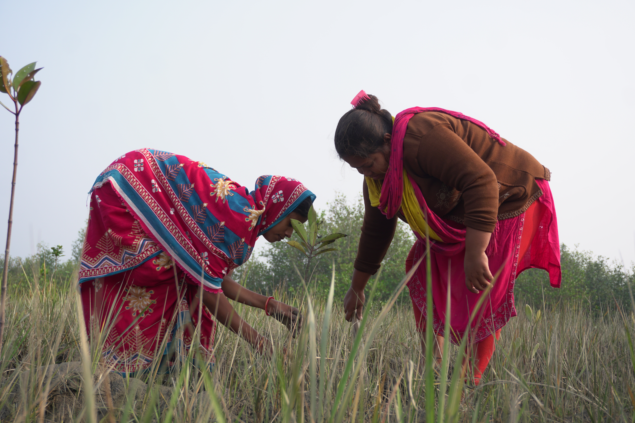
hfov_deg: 47.9
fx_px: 714
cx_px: 318
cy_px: 212
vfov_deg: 33.0
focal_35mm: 40
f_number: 4.5
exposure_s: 1/320
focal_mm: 27
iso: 100
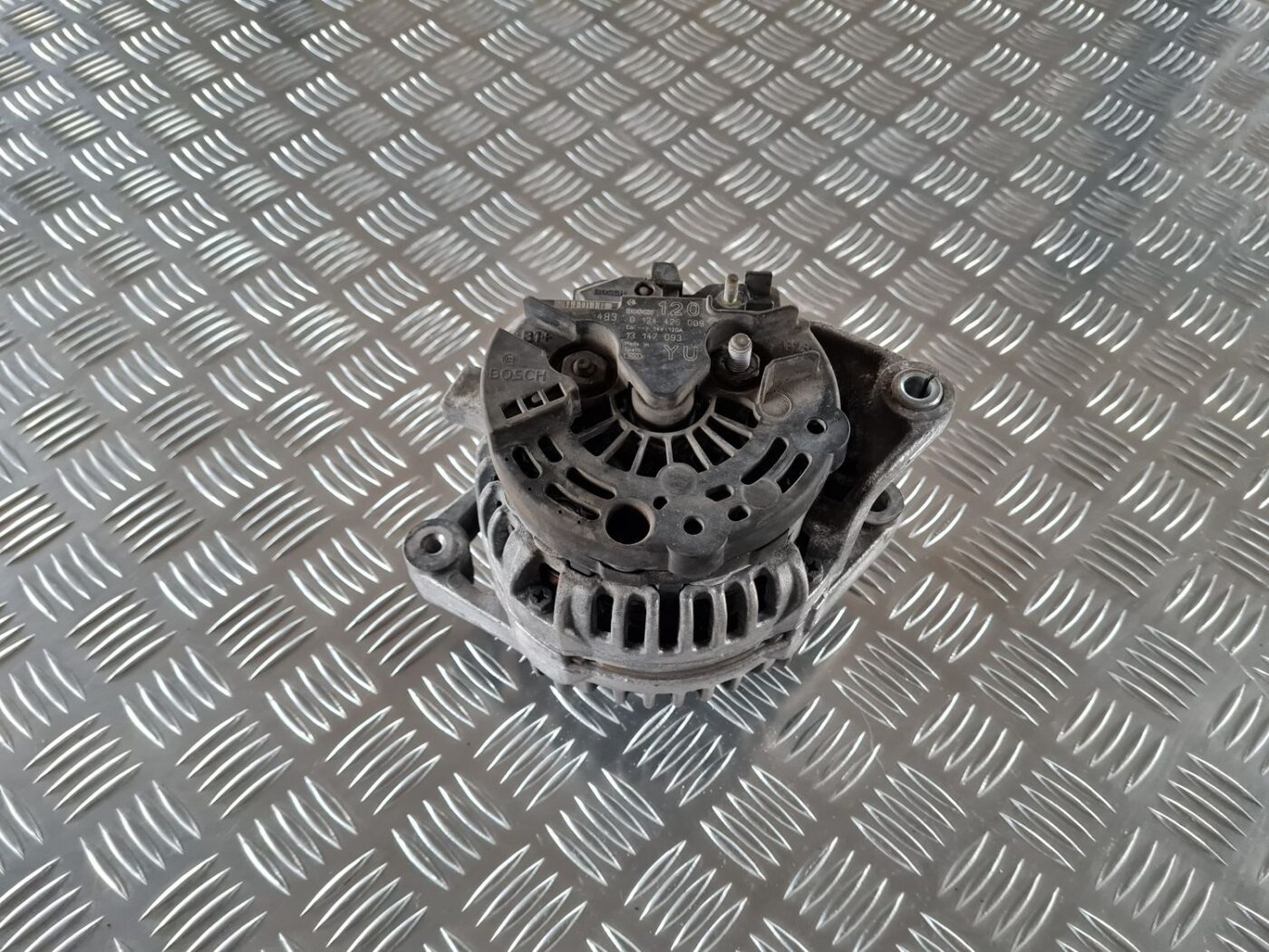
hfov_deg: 67.3
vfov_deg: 53.1
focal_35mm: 26
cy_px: 476
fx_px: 953
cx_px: 634
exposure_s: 1/50
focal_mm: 5.4
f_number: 1.8
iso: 640
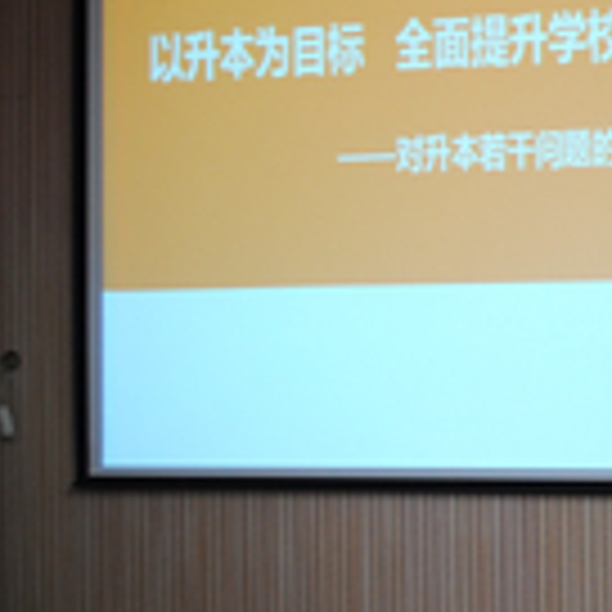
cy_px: 308
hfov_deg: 16.0
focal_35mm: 105
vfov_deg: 16.6
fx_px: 2100
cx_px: 702
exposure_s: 1/25
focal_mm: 28
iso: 400
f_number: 4.5
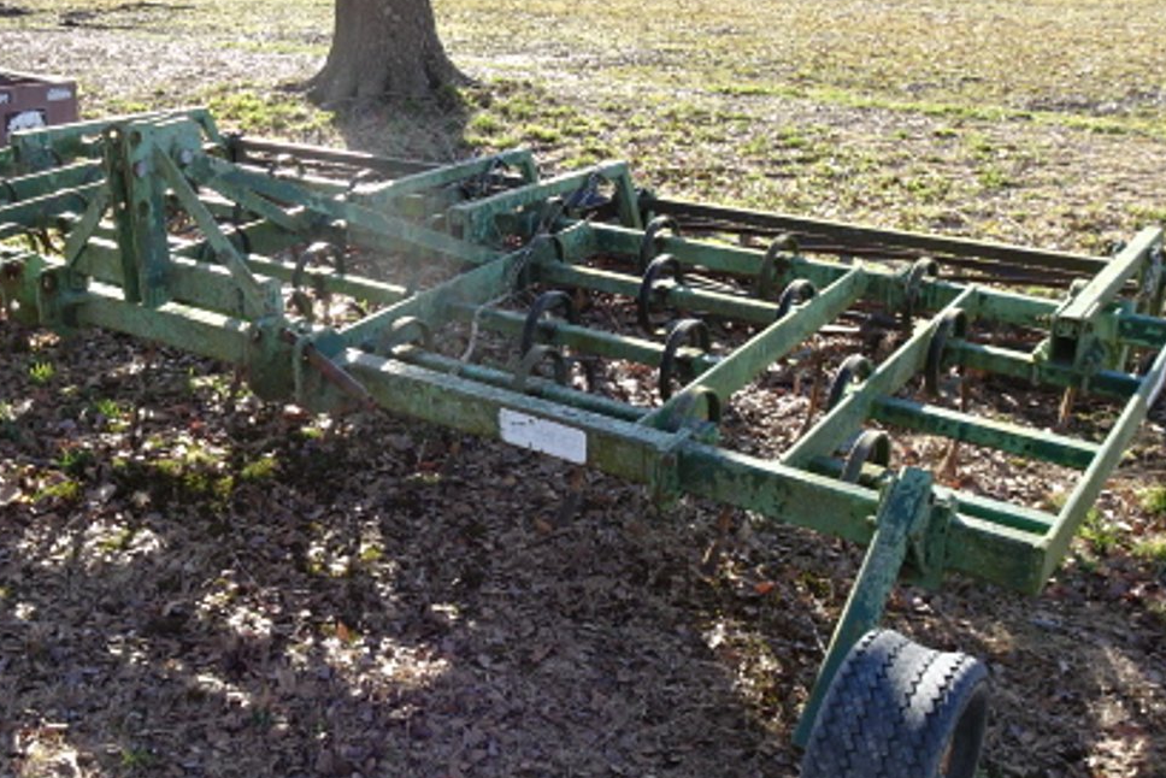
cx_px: 411
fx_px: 1263
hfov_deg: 48.9
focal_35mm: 39
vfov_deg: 34.2
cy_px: 379
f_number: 3.5
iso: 80
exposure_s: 1/200
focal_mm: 4.1
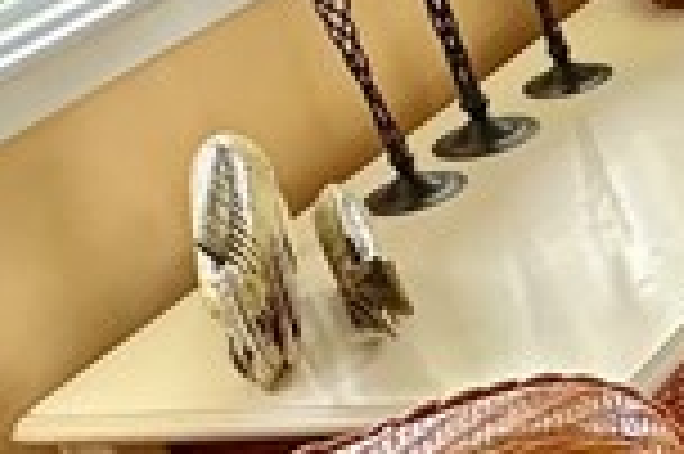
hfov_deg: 13.7
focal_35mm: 98
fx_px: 1860
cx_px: 1719
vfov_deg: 13.8
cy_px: 58
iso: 160
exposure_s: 1/99
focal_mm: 2.22
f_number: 2.2
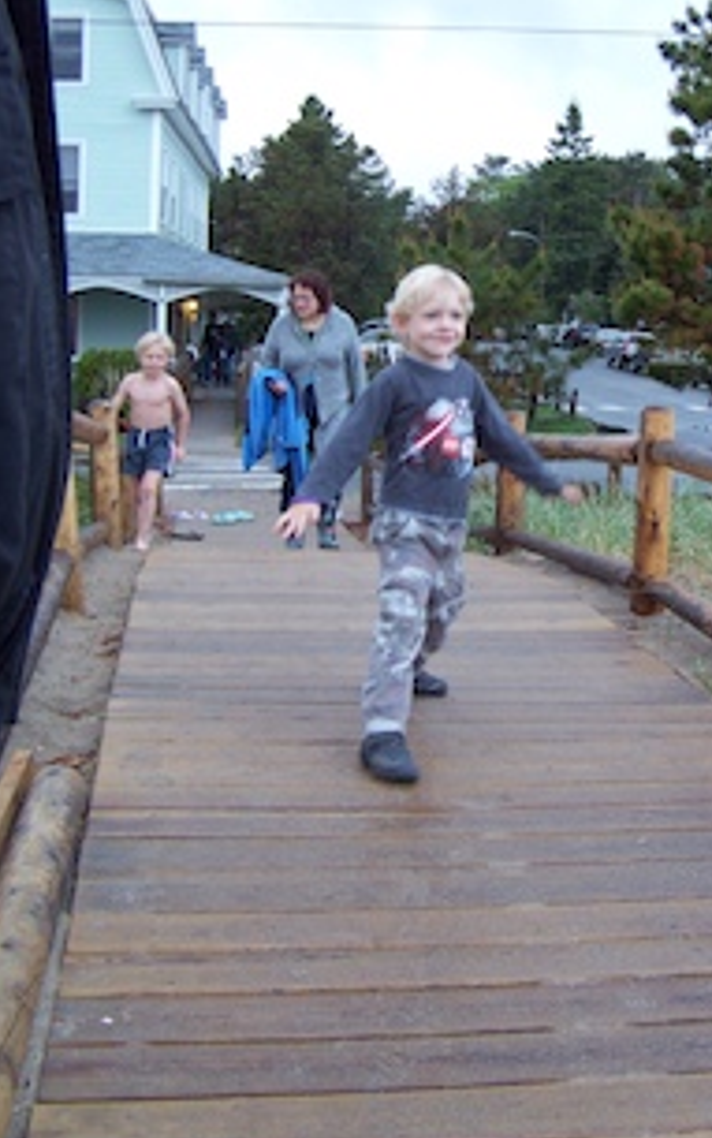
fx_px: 1550
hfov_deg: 25.6
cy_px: 437
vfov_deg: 40.0
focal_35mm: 50
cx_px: 511
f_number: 2.8
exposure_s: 1/30
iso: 114
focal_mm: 5.85
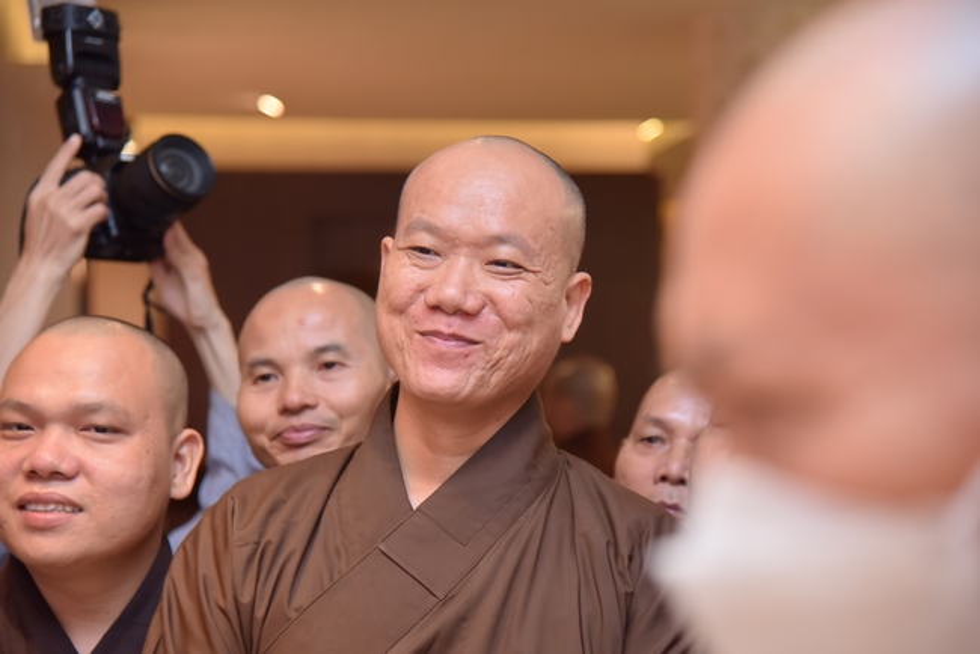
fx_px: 2315
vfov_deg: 16.1
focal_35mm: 85
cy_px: 327
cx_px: 490
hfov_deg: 23.9
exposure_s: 1/200
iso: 800
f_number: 4
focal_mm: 85
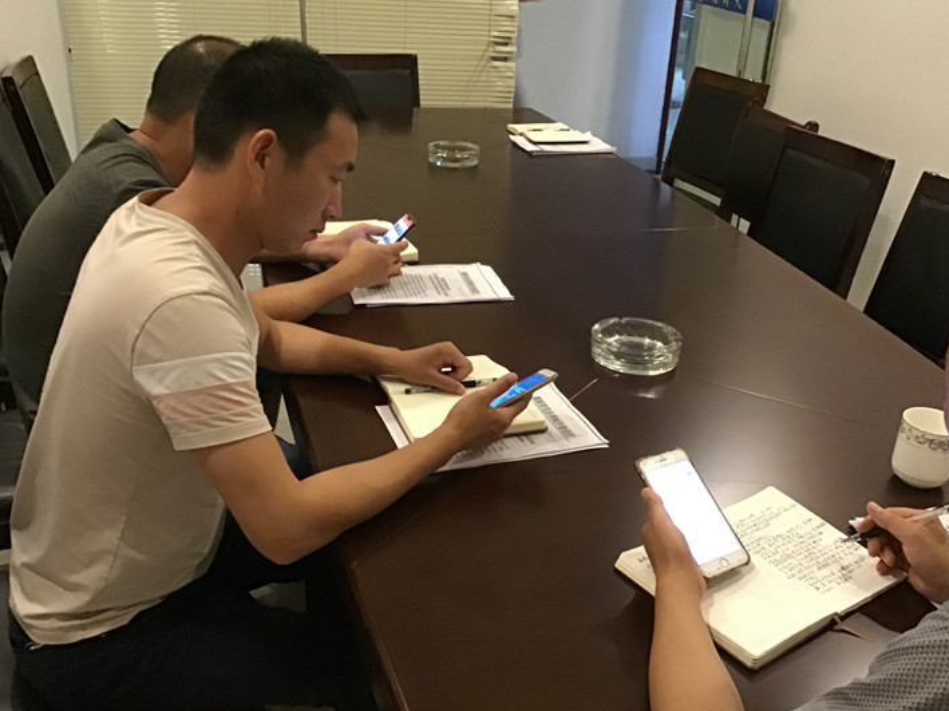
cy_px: 368
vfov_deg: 40.7
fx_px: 959
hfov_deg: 52.6
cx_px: 505
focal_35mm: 35
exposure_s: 1/17
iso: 640
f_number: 2.4
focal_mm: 3.3
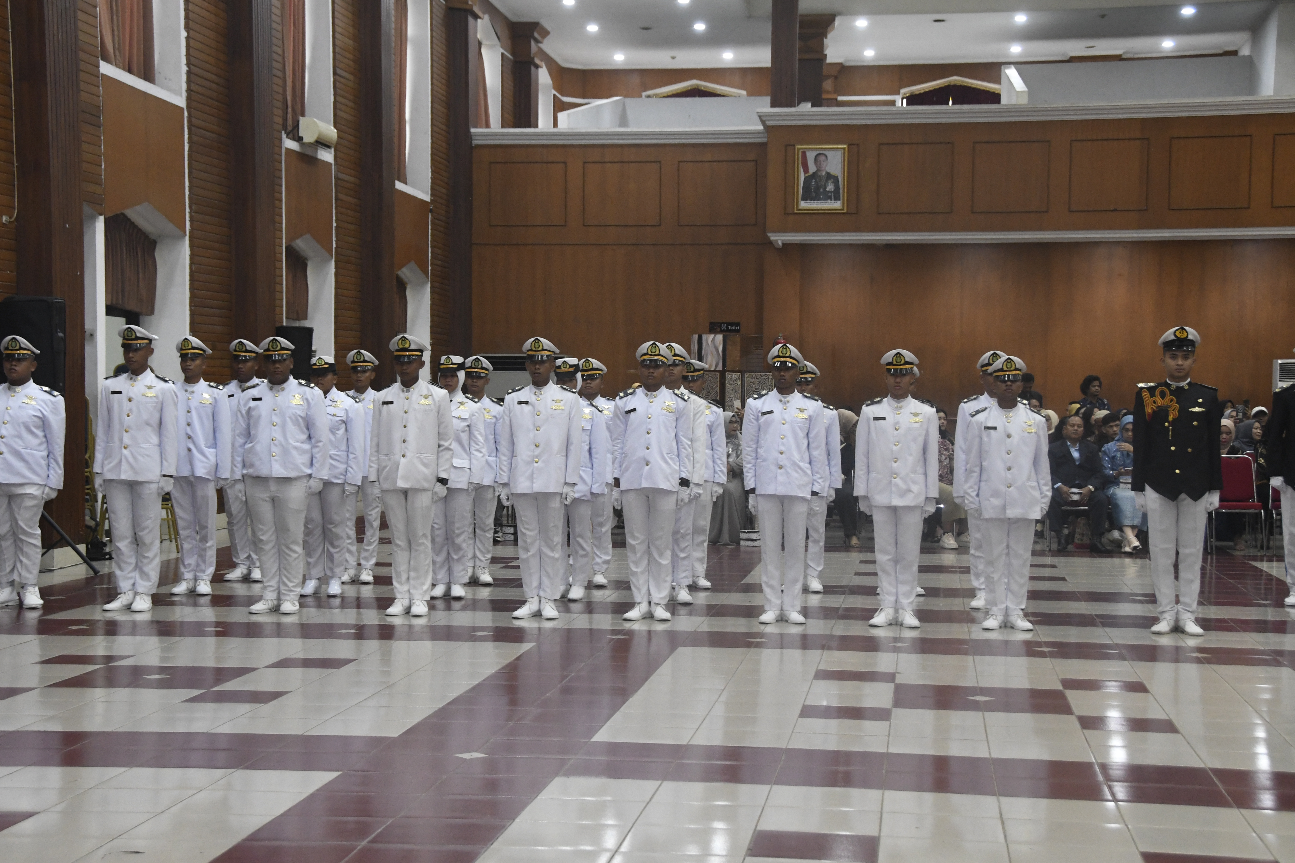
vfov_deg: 23.8
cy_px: 432
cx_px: 648
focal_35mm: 57
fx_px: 2050
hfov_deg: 35.1
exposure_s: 1/60
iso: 2500
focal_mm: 38
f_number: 5.6
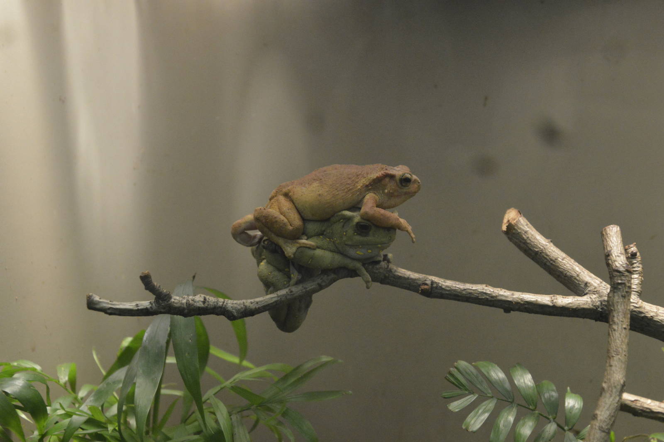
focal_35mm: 66
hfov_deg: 30.5
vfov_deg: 20.6
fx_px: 1216
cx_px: 332
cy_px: 221
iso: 3200
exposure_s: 1/30
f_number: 4.8
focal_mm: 44
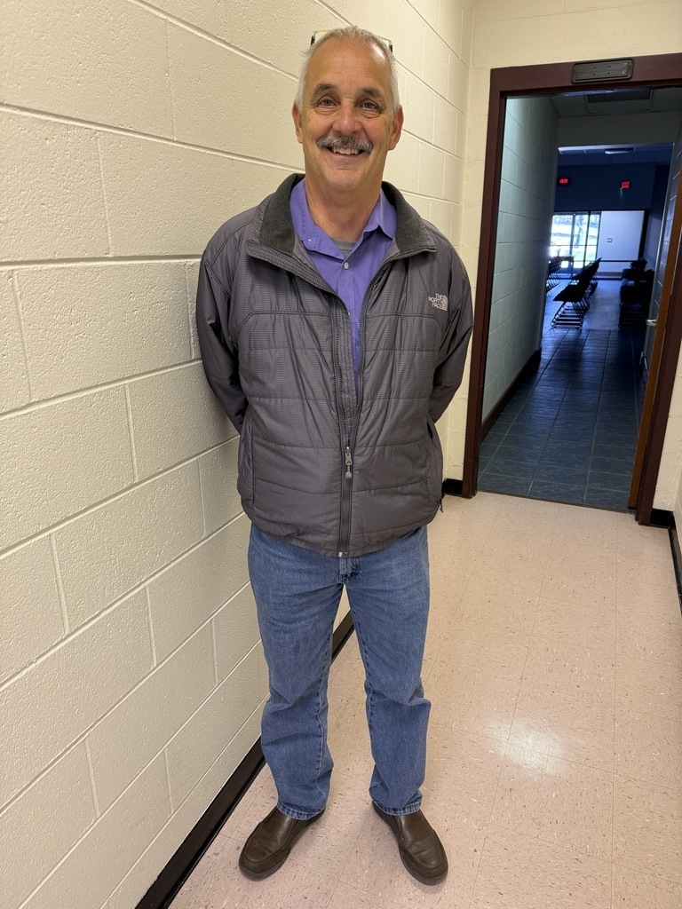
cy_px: 454
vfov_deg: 71.6
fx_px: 630
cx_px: 341
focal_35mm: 24
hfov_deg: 56.8
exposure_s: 1/60
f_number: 1.78
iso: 160
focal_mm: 6.76
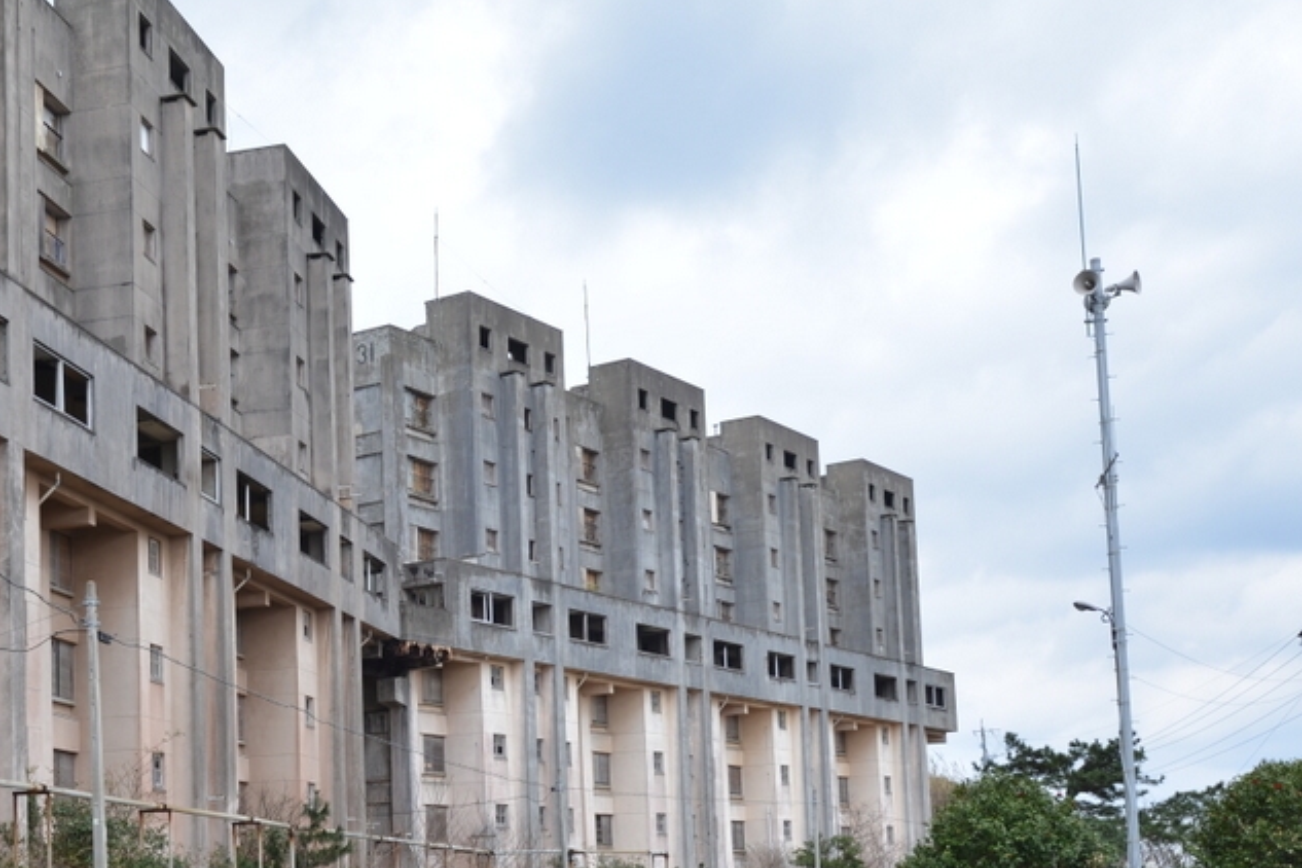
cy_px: 727
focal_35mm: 55
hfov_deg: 34.7
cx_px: 200
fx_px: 1989
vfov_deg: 24.1
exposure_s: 1/60
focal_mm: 29
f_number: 8
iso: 125
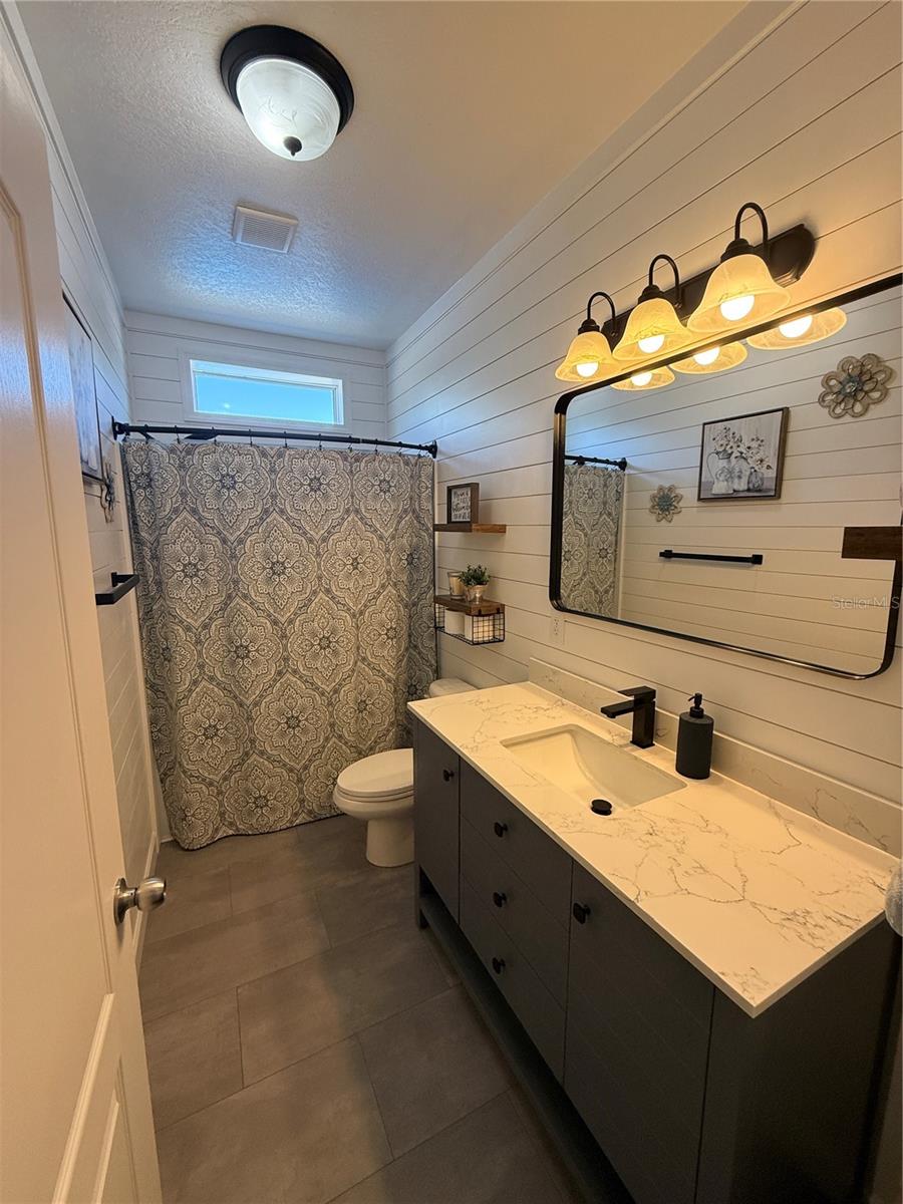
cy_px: 602
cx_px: 452
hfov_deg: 85.7
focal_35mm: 14
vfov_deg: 102.1
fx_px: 487
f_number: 2.2
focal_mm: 2.22
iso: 160
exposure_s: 1/120
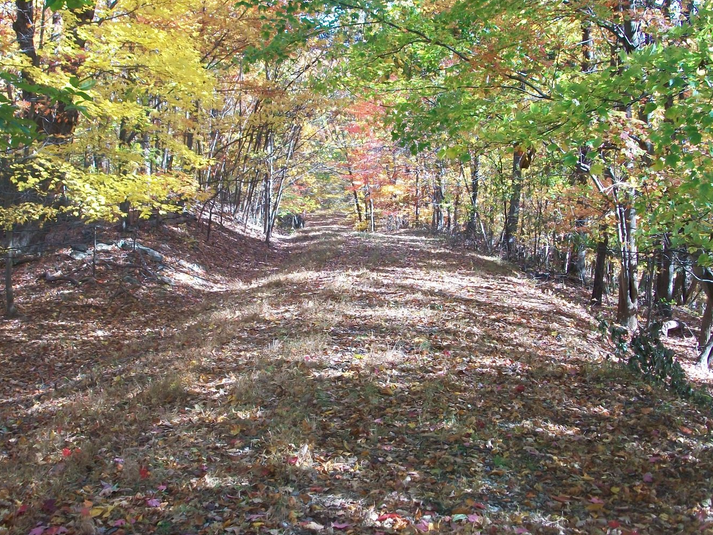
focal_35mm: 48
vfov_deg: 30.3
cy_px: 249
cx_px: 328
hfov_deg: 39.6
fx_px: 989
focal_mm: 7.1
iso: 80
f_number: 3.2
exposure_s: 1/80
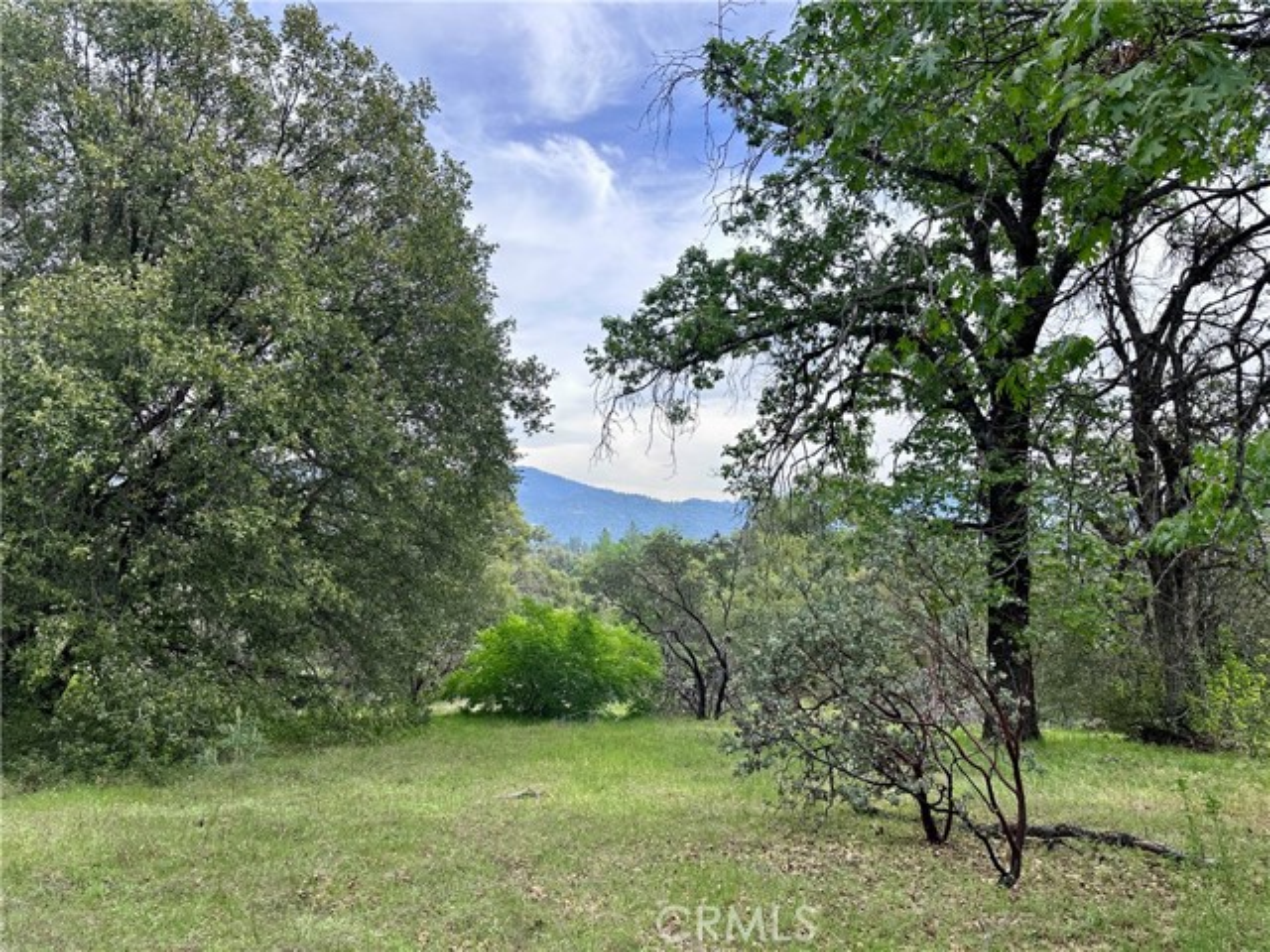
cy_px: 476
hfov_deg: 71.6
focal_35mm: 24
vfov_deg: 56.8
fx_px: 881
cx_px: 635
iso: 80
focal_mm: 6.86
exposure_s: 1/3058
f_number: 1.78
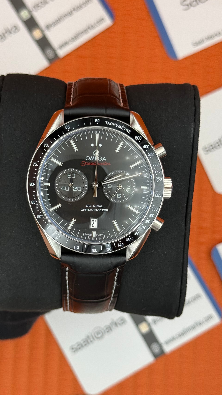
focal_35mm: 62
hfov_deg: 19.4
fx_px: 649
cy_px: 220
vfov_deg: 33.8
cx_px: 88
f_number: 1.78
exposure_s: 1/122
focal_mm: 6.76
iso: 50
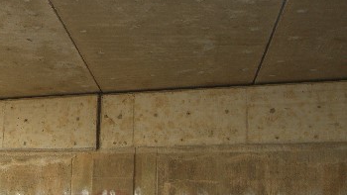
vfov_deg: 17.5
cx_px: 59
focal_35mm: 69
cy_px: 95
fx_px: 635
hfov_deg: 29.7
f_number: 2.8
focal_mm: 7.9
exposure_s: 1/60
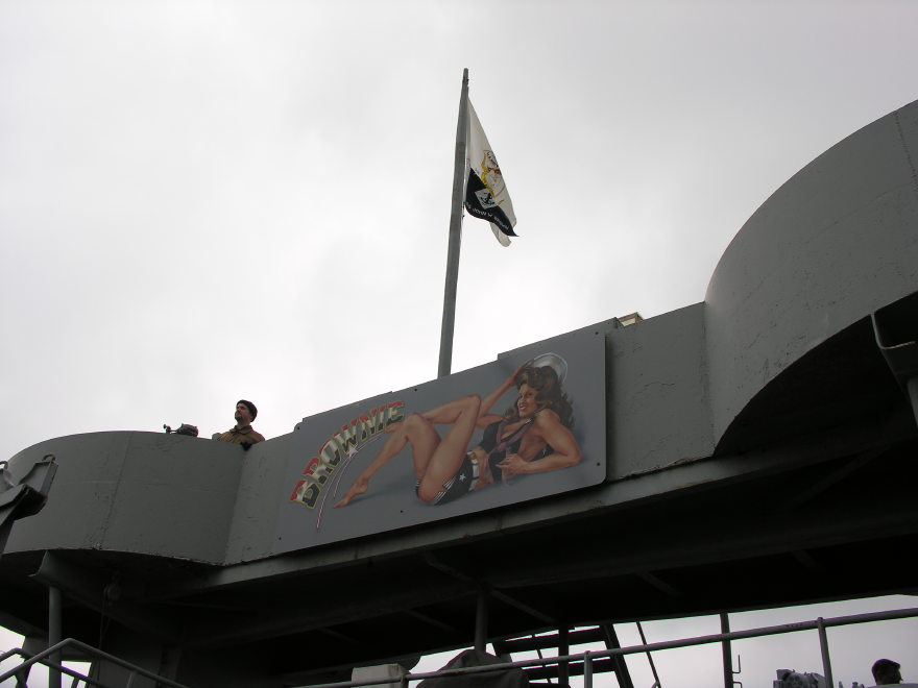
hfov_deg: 52.6
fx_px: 928
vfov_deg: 40.7
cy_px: 344
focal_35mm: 35
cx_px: 459
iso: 50
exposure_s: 1/123
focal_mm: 8.9
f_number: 5
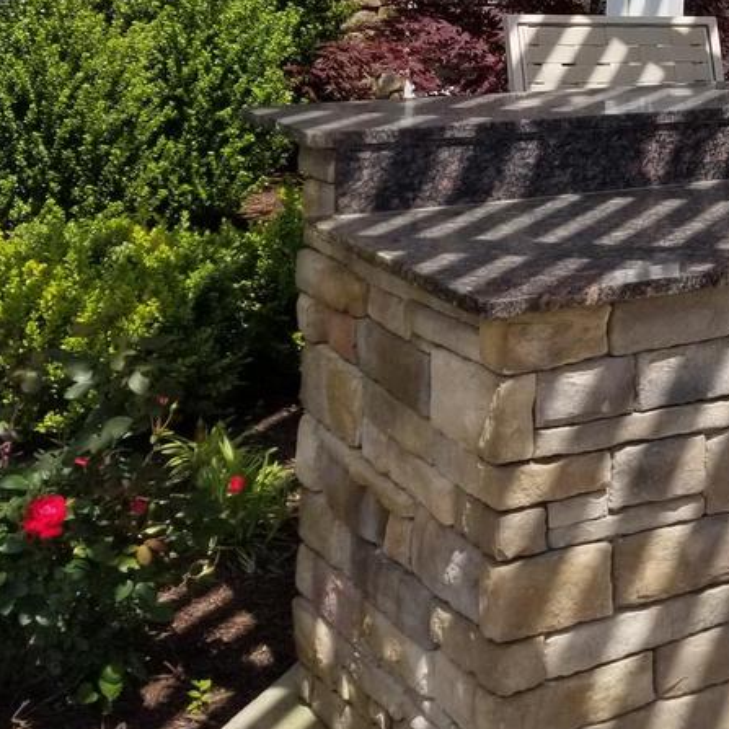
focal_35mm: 74
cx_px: 1067
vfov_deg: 22.3
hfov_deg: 20.3
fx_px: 1763
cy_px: -34
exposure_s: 1/2560
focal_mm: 4.25
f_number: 1.7
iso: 50
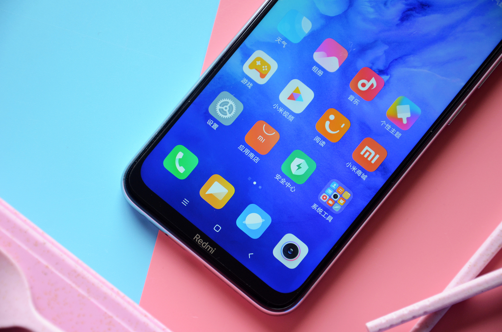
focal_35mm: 128
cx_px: 251
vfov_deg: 10.7
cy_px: 166
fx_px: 1774
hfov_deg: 16.1
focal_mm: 85
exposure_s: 1/125
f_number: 5.6
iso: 500
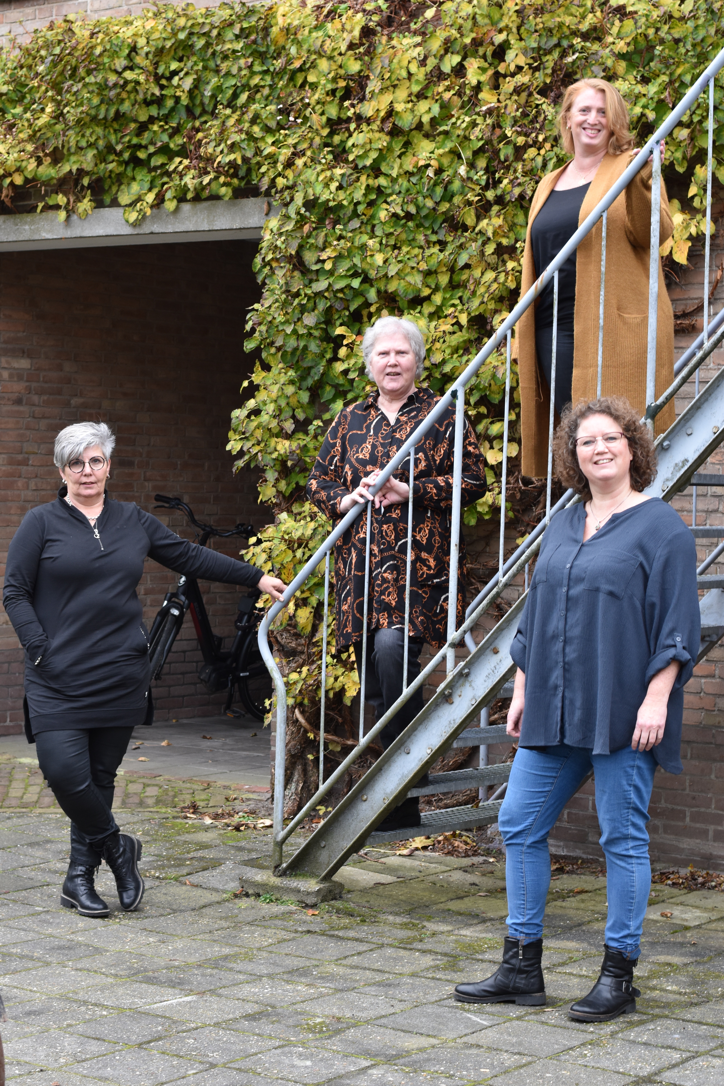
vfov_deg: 27.0
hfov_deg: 18.2
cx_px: 362
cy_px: 543
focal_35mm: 75
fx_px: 2262
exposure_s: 1/60
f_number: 5
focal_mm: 50
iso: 400
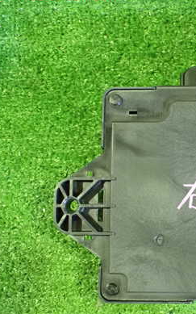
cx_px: 205
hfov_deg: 24.8
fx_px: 419
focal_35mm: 49
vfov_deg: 41.1
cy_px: 164
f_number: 2.3
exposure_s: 1/25
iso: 1600
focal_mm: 5.4
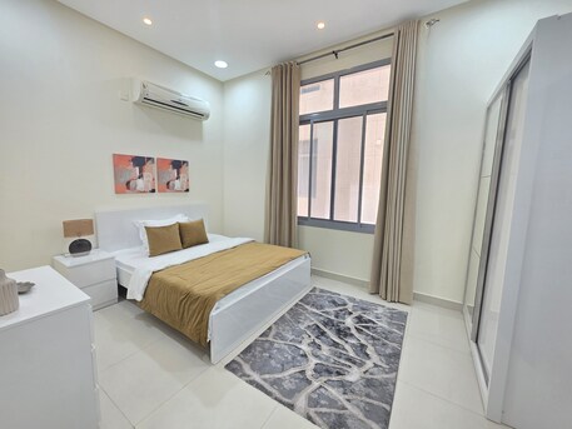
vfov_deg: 89.9
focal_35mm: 13
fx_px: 215
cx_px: 286
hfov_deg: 106.2
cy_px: 214
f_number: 1.9
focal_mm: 2.2
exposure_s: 1/100
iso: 100
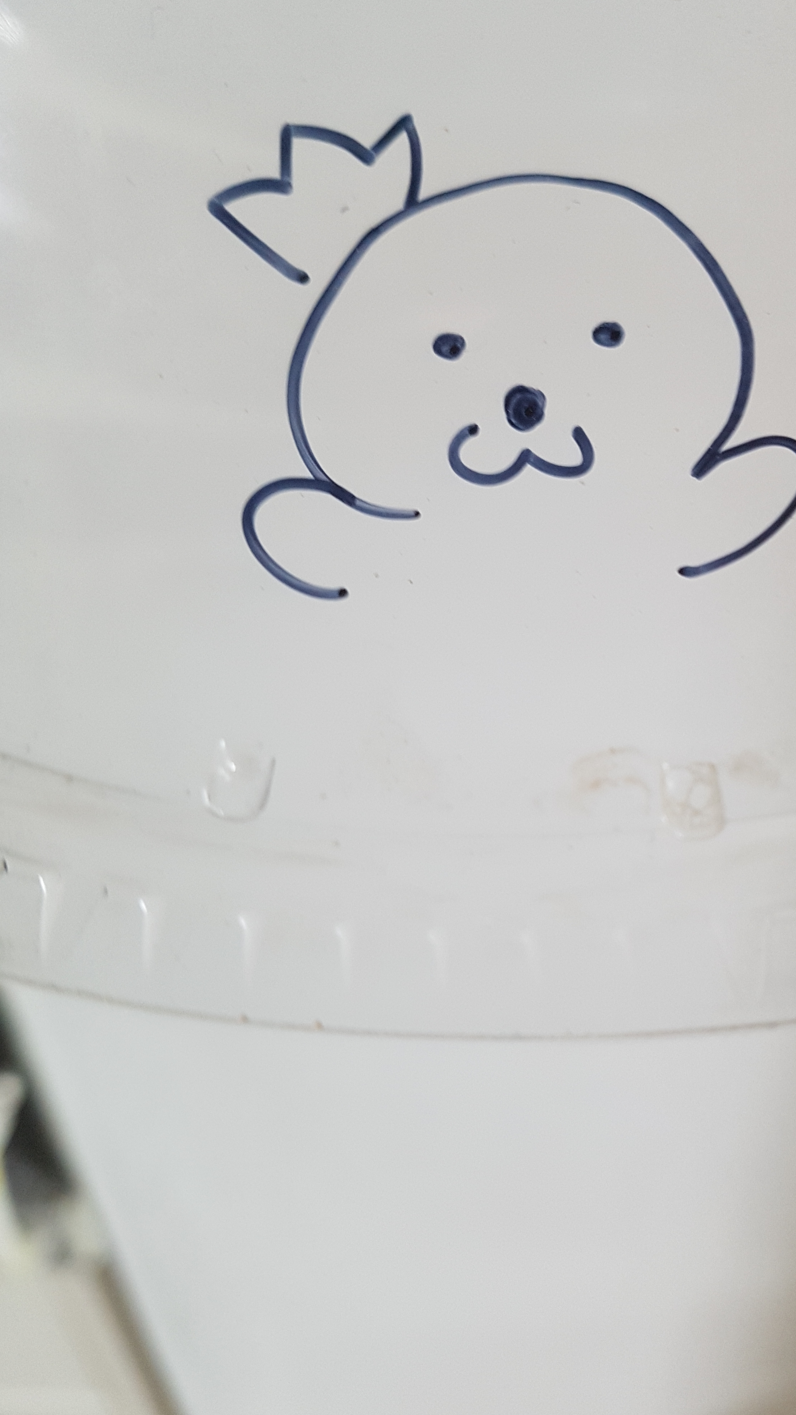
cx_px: 537
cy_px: 716
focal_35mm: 29
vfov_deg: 66.1
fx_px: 1088
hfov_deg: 39.7
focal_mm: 4.2
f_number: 1.7
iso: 160
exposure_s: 1/24
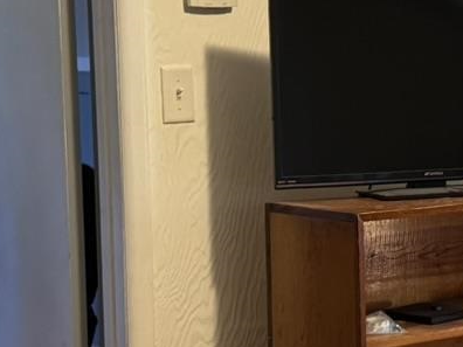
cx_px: 499
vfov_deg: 11.9
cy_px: 222
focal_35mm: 124
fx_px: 1659
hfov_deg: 15.5
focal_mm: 6.76
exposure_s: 1/60
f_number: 1.78
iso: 400
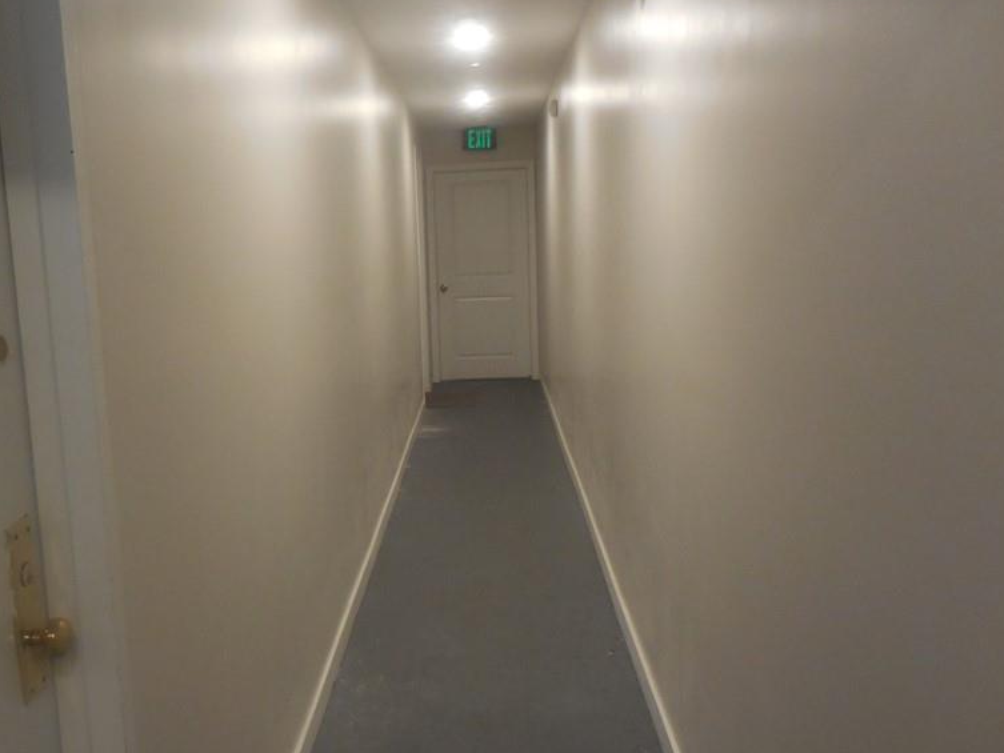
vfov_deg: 41.8
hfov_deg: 53.6
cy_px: 393
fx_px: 986
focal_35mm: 34
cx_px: 401
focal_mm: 4.5
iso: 280
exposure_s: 1/30
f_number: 3.3
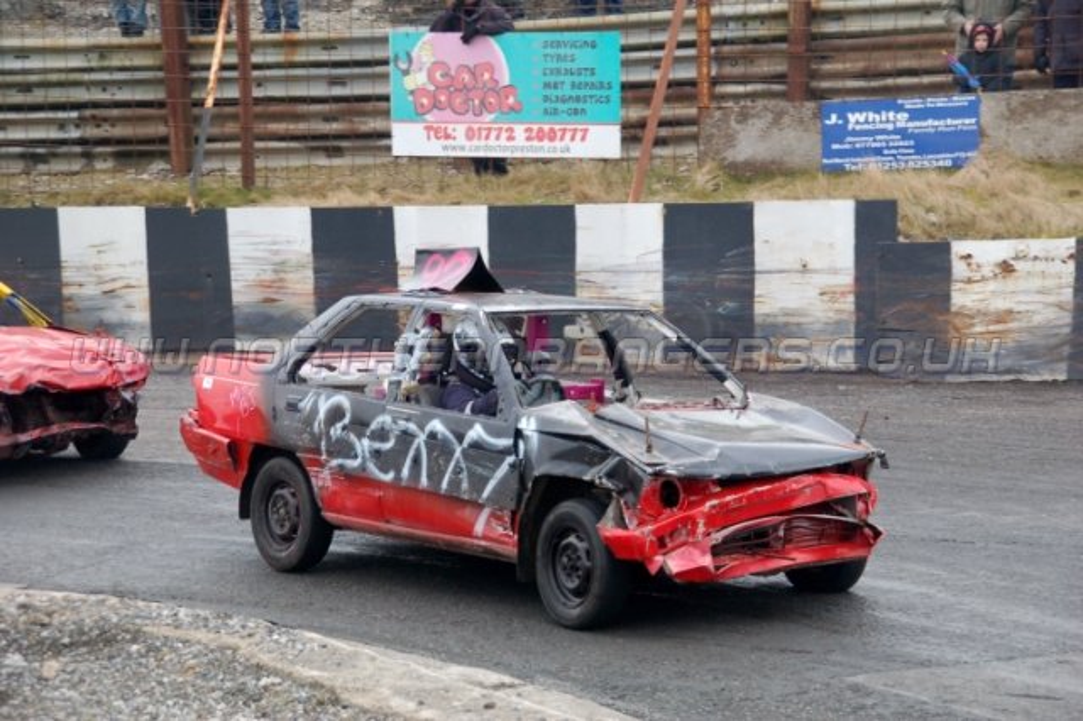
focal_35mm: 117
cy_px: 360
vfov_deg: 11.7
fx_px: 3518
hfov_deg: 17.5
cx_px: 542
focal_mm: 78
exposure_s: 1/500
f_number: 5.6
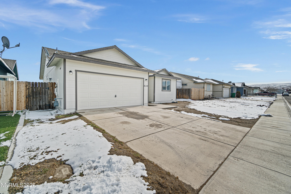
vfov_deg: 77.3
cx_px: 146
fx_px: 121
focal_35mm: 15
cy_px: 97
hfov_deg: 100.4
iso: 100
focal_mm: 10
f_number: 7.1
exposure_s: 1/80
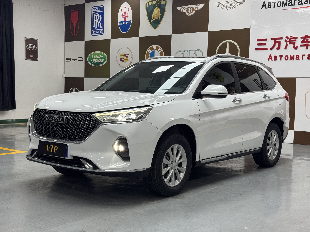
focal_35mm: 48
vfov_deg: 30.3
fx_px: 430
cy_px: 116
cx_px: 155
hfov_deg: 39.7
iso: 80
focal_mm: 6.76
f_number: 1.78
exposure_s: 1/102
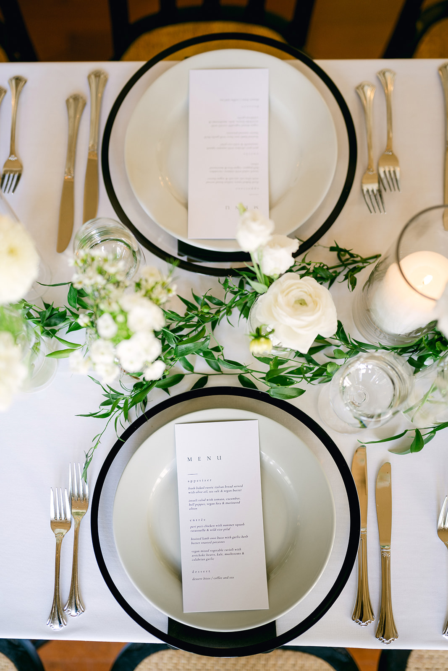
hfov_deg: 37.9
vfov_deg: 54.4
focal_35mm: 35
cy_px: 336
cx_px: 224
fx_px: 653
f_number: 1.2
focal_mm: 35
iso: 100
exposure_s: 1/250
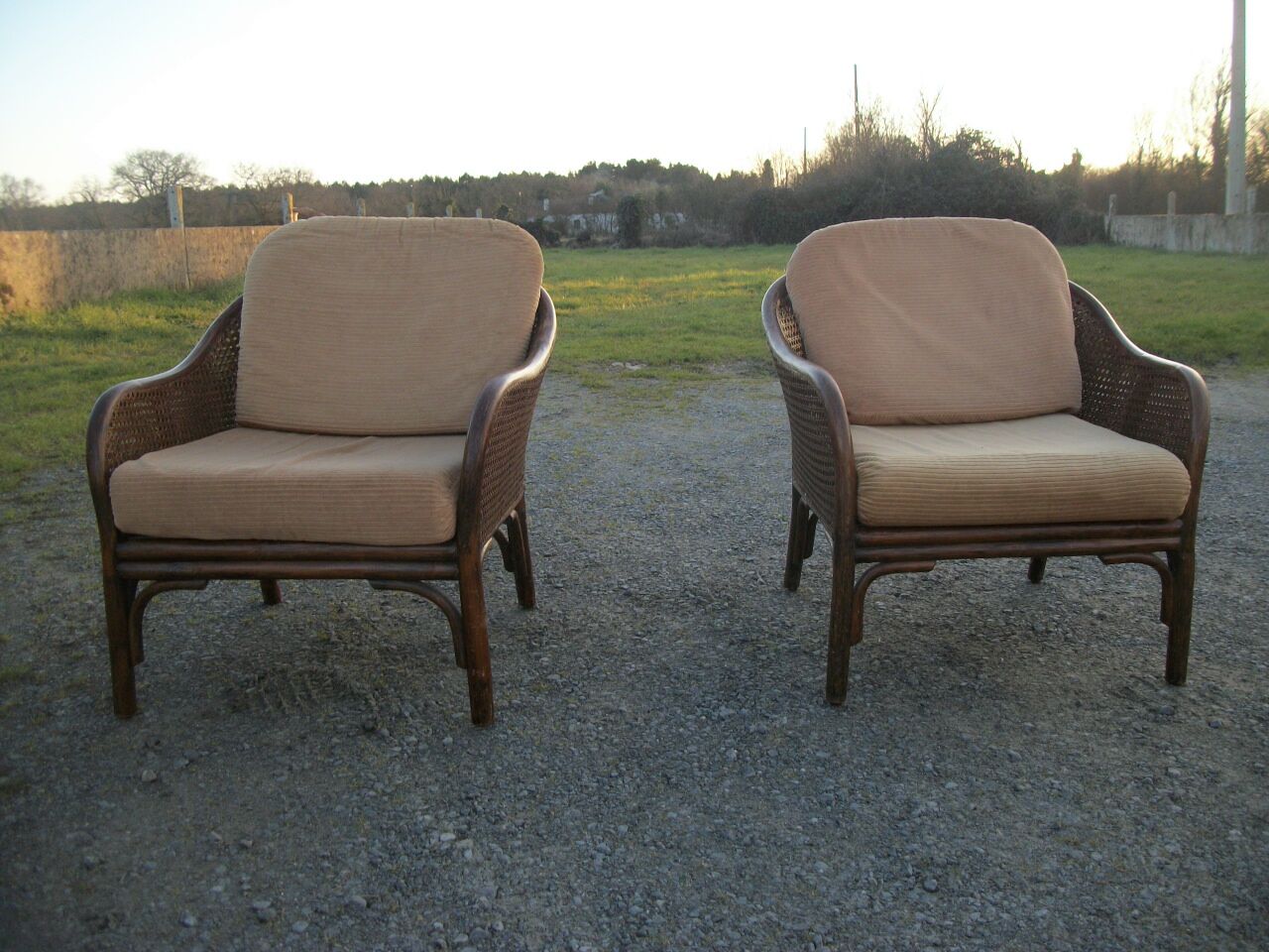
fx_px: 1173
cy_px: 476
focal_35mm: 32
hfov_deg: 56.8
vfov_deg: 44.2
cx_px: 634
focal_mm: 5.7
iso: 80
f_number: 2.9
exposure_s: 1/200
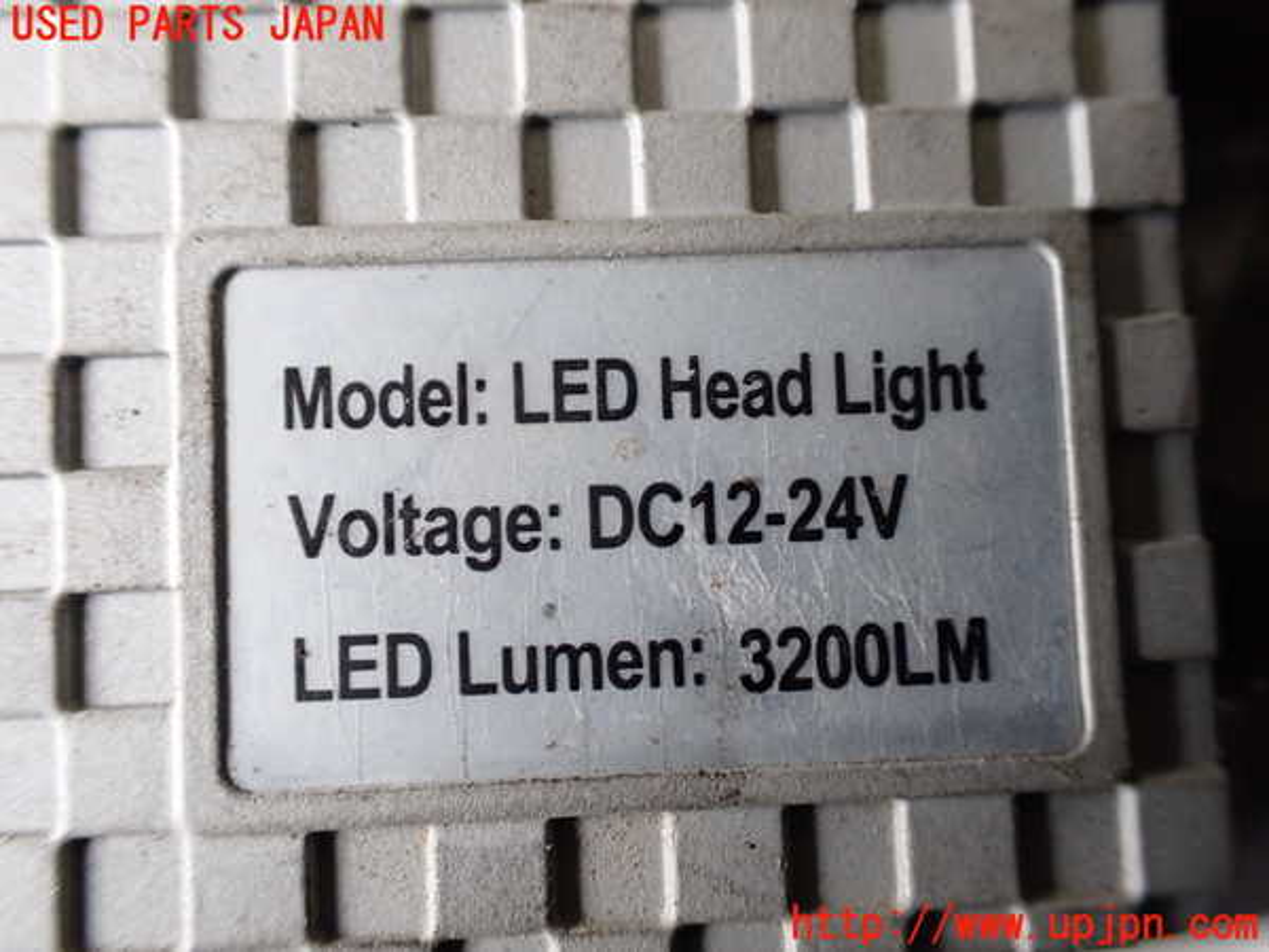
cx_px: 634
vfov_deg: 46.8
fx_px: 1100
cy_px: 476
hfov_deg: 60.0
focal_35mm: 30
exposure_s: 1/125
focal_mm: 5.4
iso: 500
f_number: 2.3
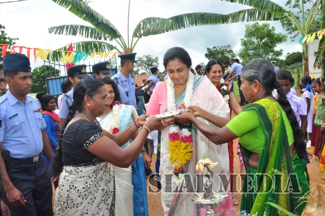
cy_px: 108
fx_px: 284
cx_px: 162
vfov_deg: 41.6
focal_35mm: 32
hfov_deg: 59.6
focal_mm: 21
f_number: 9
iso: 320
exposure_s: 1/160
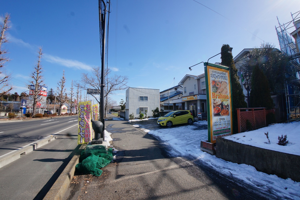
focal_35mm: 24
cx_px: 150
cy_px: 100
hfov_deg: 73.8
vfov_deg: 53.0
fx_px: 200
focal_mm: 16
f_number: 11
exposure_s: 1/125
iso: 100
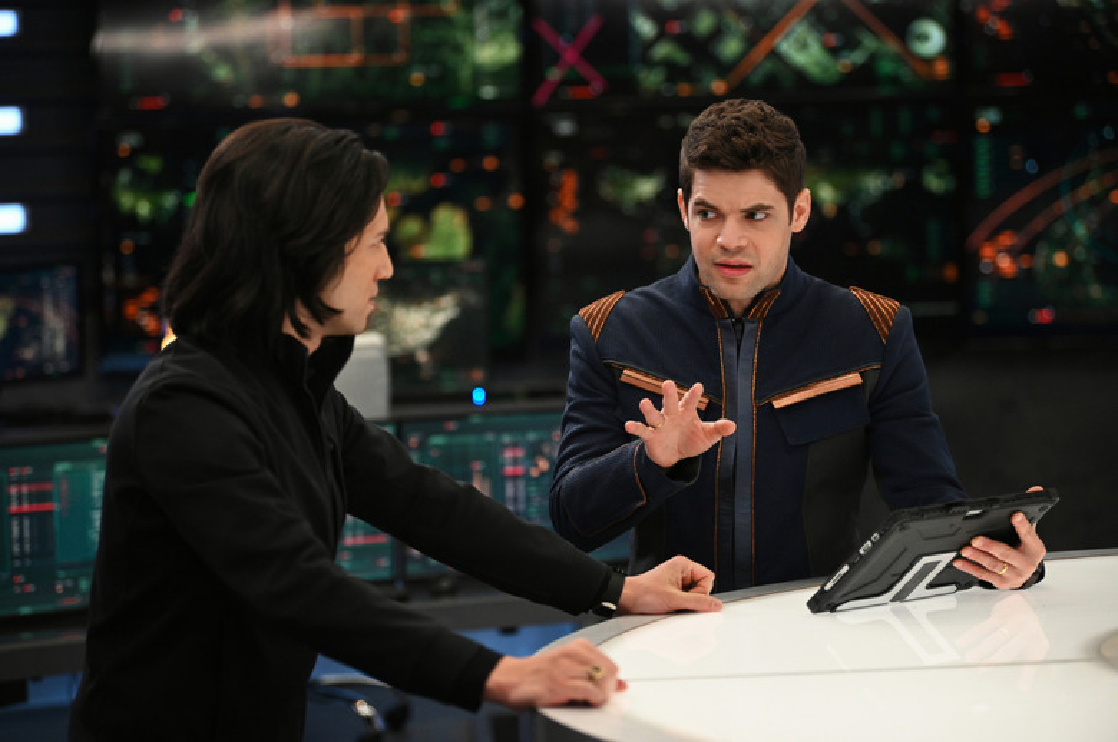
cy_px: 371
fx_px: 3412
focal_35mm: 110
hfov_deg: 18.6
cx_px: 559
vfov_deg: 12.4
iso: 3200
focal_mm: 110
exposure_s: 1/125
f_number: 2.8
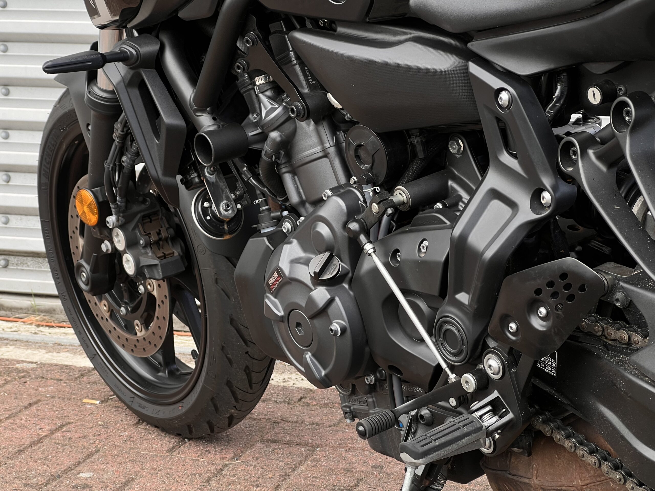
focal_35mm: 77
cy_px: 246
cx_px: 328
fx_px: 1457
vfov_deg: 19.1
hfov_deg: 25.3
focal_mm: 9
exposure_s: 1/99
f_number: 2.8
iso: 40
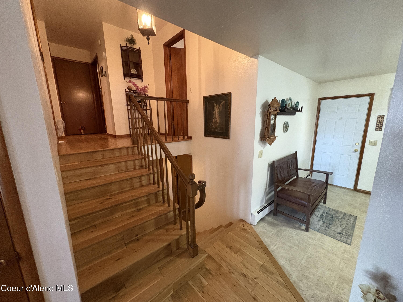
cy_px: 151
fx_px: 163
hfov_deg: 102.1
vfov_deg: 85.7
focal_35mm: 14
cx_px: 202
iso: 800
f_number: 2.2
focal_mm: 2.22
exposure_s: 1/60
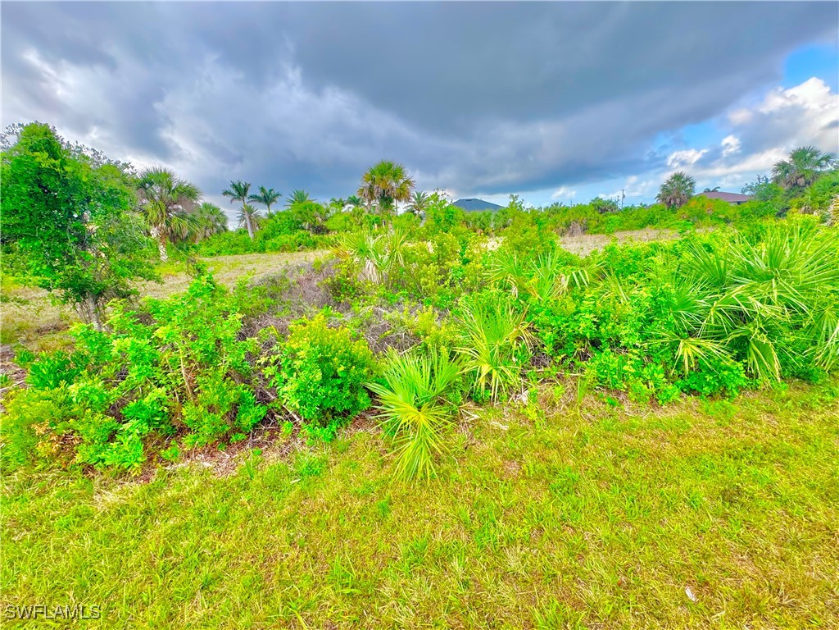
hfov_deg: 102.1
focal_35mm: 14
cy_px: 315
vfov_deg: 85.7
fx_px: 339
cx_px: 420
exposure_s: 1/271
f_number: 2.2
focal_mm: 2.22
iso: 40
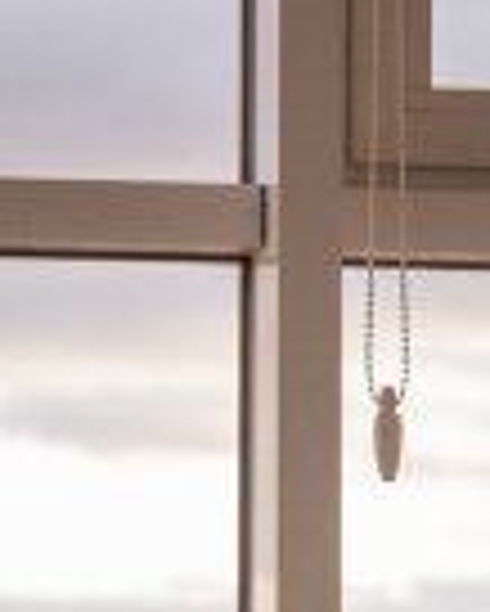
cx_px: -841
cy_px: 135
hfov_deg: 5.1
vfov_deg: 6.6
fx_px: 5305
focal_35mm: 293
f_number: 2.8
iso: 640
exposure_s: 1/500
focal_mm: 35
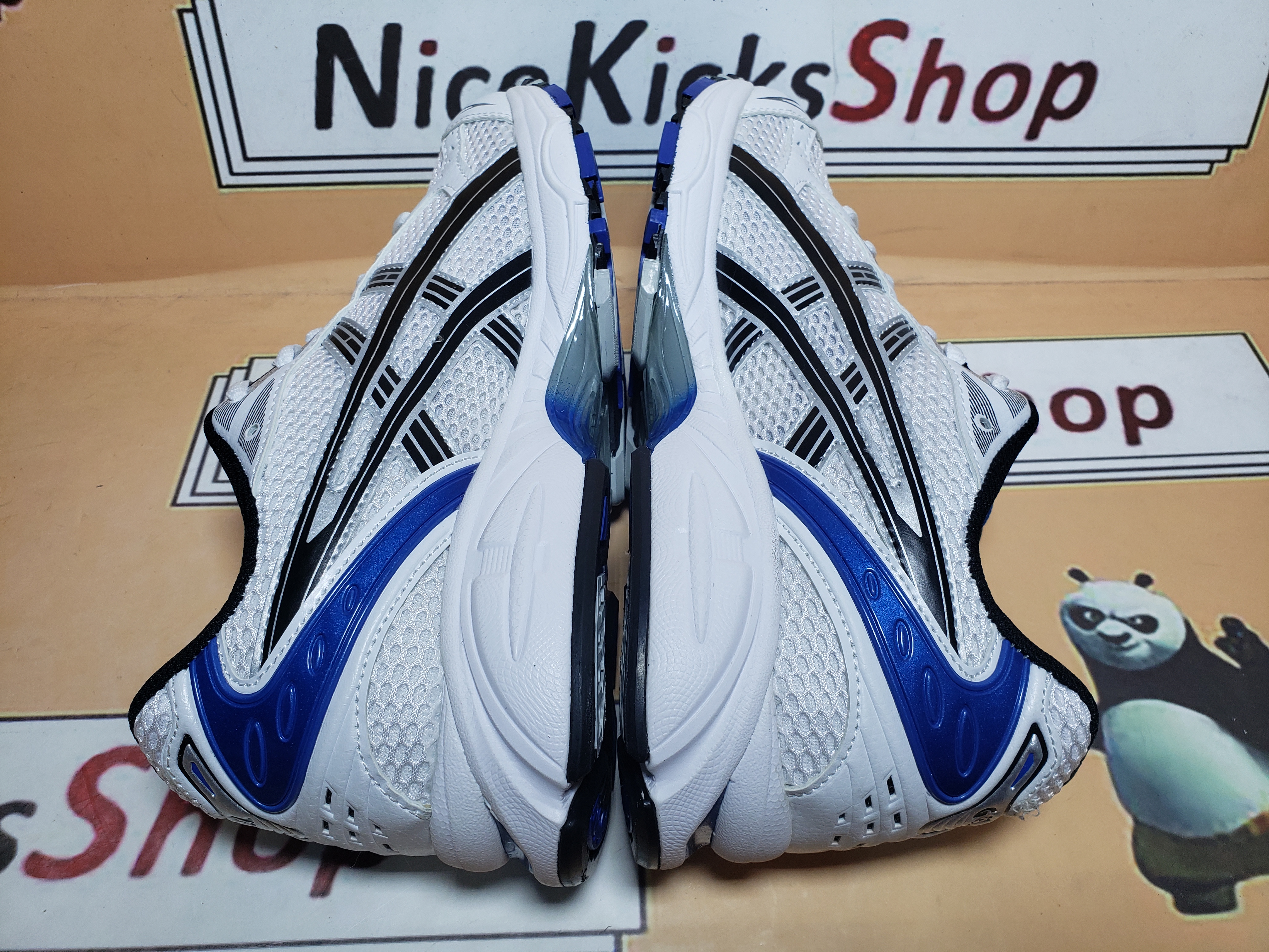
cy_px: 476
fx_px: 953
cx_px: 634
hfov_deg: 67.3
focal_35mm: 26
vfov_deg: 53.1
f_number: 2.4
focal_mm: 4.3
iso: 50
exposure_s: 1/345
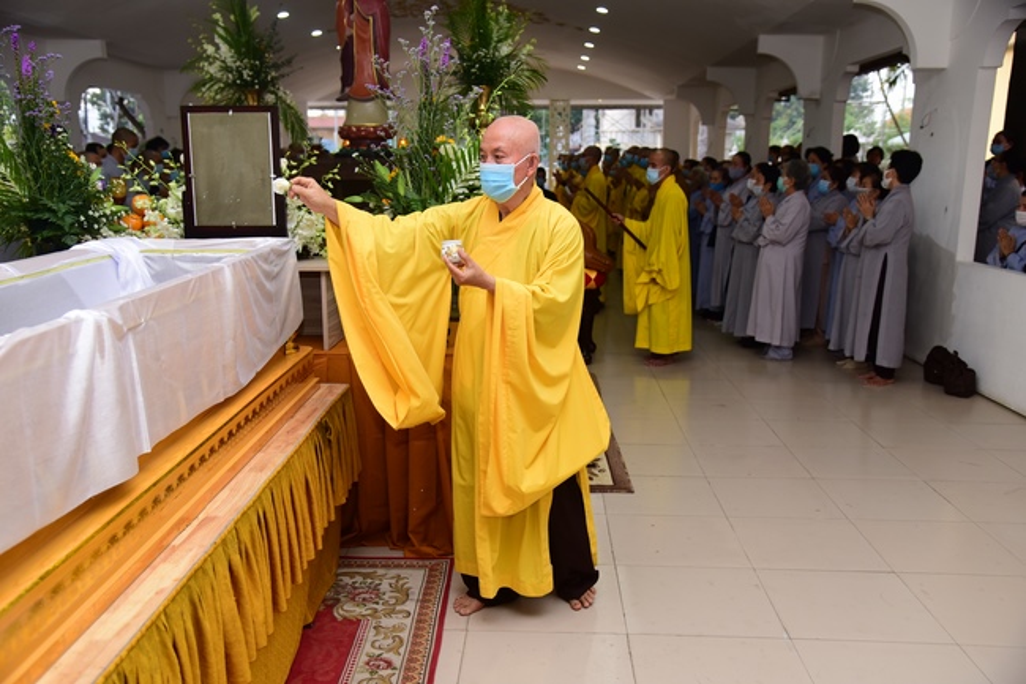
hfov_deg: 58.7
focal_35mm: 32
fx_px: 912
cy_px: 342
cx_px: 513
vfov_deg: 41.1
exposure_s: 1/125
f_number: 4.5
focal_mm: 32
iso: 640
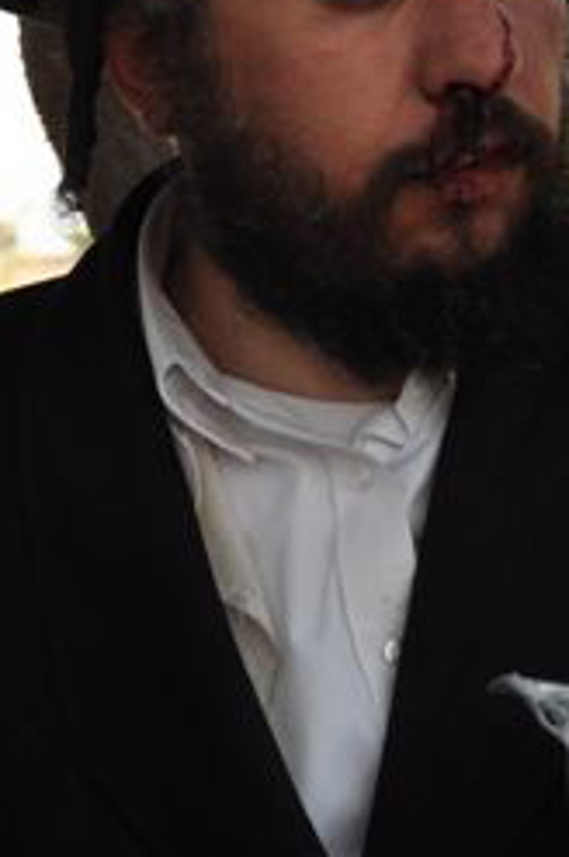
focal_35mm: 112
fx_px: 2663
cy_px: 392
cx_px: 177
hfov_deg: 12.2
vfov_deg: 18.3
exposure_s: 1/1600
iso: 400
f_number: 3.8
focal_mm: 24
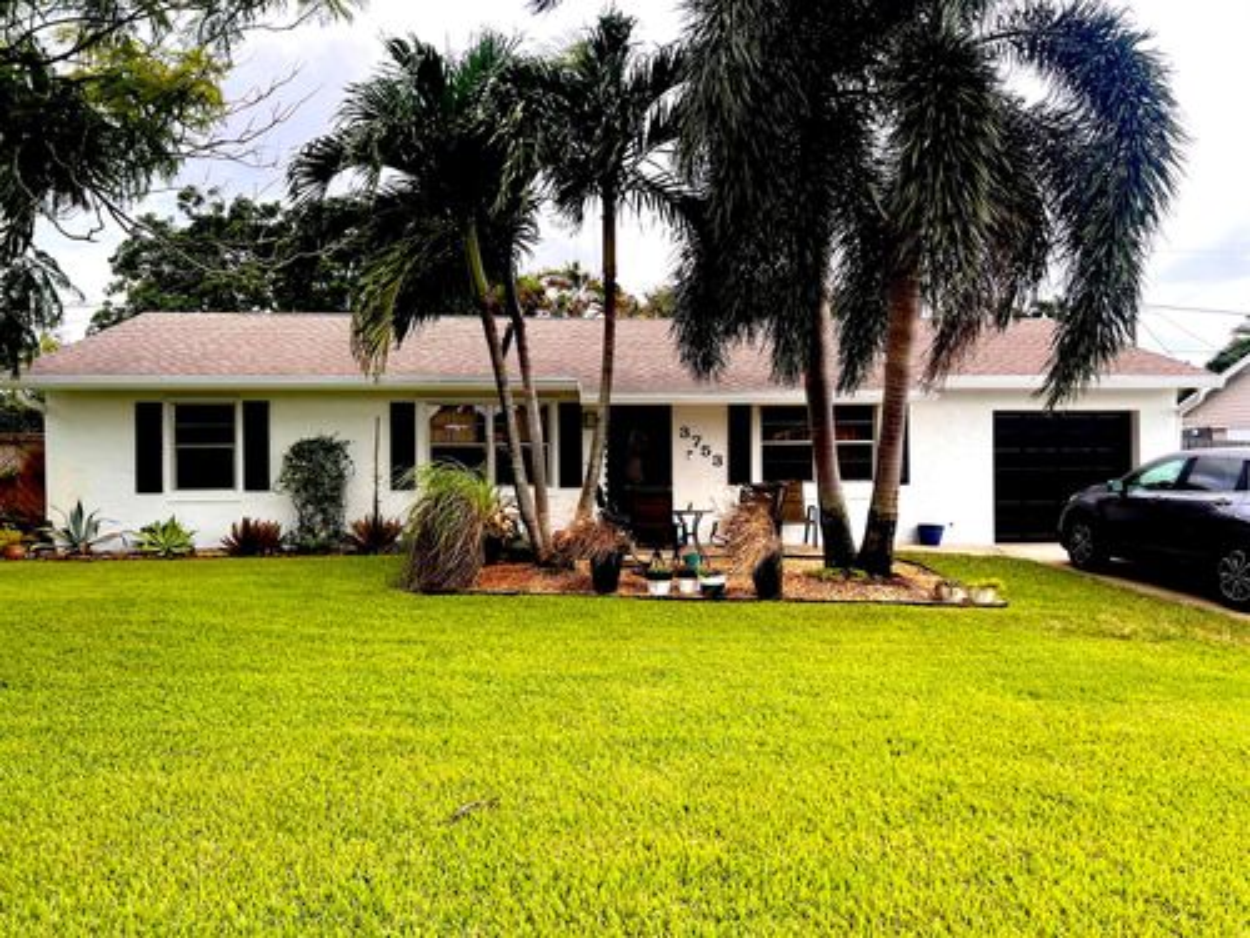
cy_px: 469
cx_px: 625
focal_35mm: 26
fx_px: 939
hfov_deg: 67.3
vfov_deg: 53.1
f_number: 1.5
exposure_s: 1/924
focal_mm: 5.7
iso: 50
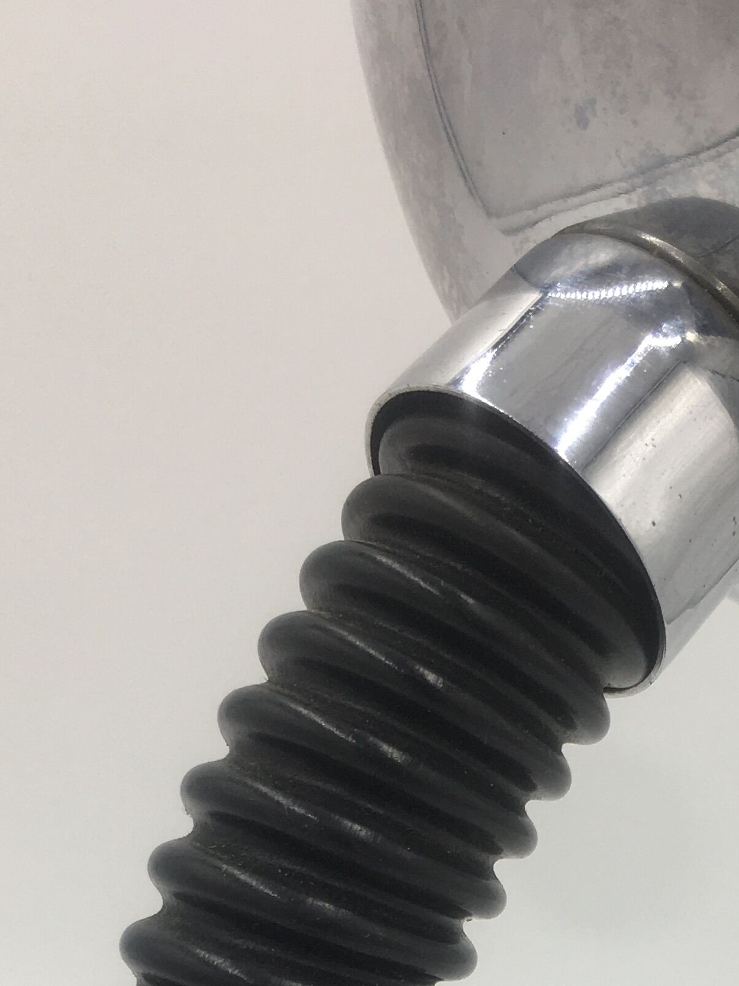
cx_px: 546
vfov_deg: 23.9
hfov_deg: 20.0
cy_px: 1237
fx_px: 2078
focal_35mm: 73
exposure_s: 1/149
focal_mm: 4.15
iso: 25
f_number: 2.2
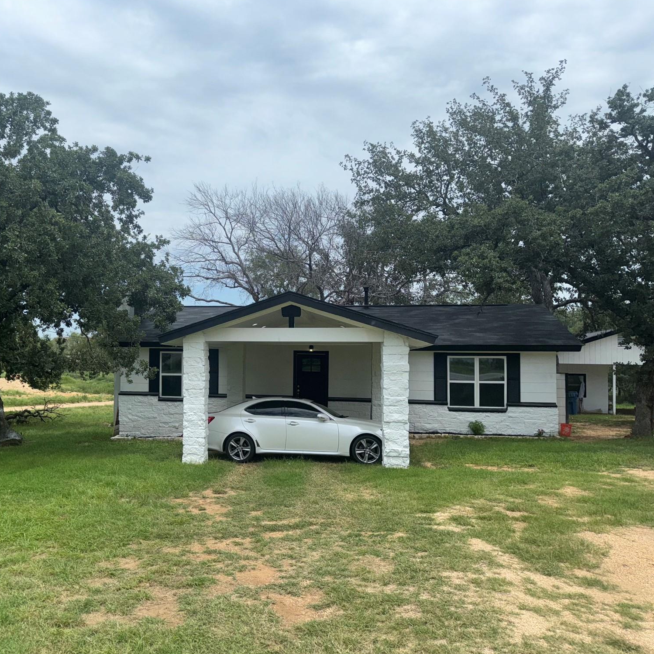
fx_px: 620
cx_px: 218
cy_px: 329
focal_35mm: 29
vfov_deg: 55.6
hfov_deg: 54.5
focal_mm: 6.76
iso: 80
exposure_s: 1/7092
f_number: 1.78
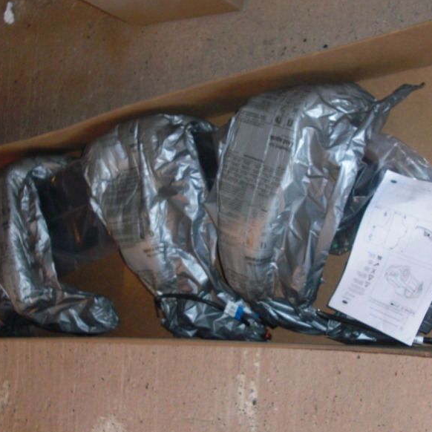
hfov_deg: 30.6
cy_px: 212
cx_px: 217
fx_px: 791
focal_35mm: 56
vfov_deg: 30.6
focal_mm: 6.3
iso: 200
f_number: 2.8
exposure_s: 1/60
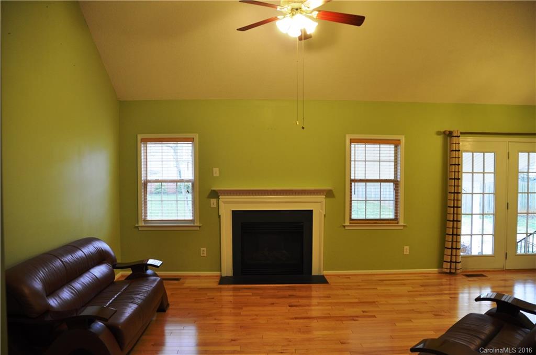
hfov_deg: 62.0
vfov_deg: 43.5
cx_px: 268
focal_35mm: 30
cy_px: 178
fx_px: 446
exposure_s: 1/60
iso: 400
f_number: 4
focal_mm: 20
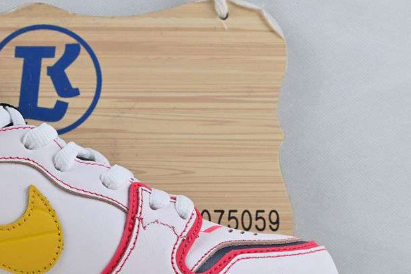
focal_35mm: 94
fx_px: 1079
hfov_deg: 21.0
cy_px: 210
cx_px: 17
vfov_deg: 14.4
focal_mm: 32.5
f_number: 10
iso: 1000
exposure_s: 1/160
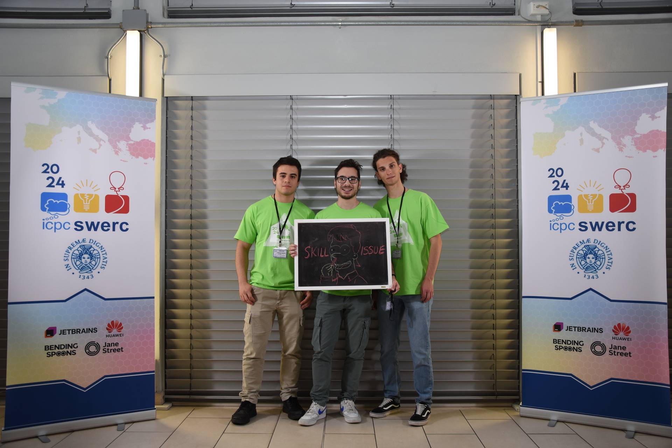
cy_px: 224
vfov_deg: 40.0
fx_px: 616
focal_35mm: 33
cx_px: 336
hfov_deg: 57.2
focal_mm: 22
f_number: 3.8
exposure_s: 1/80
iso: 400
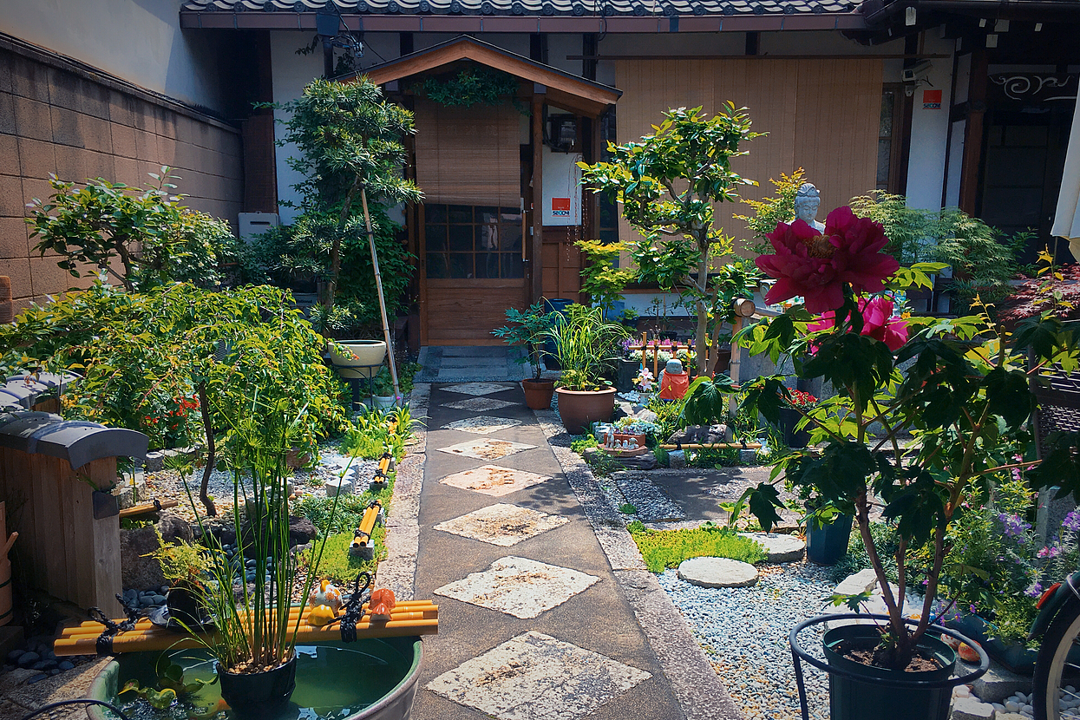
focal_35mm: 31
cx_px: 553
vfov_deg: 42.2
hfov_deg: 60.3
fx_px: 930
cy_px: 416
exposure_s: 1/509
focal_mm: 4.15
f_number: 2.2
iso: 25
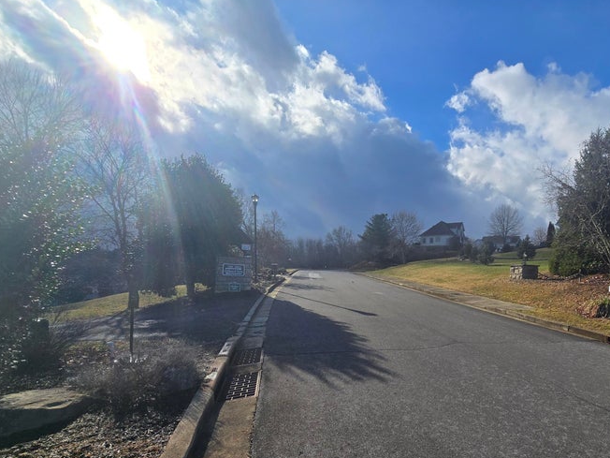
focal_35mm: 17
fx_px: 300
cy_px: 276
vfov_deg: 73.9
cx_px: 378
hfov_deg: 89.4
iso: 50
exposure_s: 1/3768
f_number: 2.2
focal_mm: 2.2
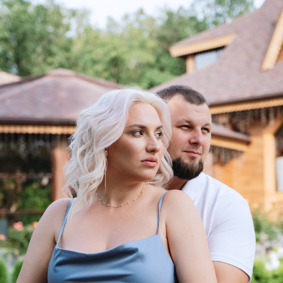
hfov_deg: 25.4
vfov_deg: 25.1
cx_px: 142
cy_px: 201
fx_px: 629
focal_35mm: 68
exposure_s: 1/1900
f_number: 2.2
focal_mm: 35
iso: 640
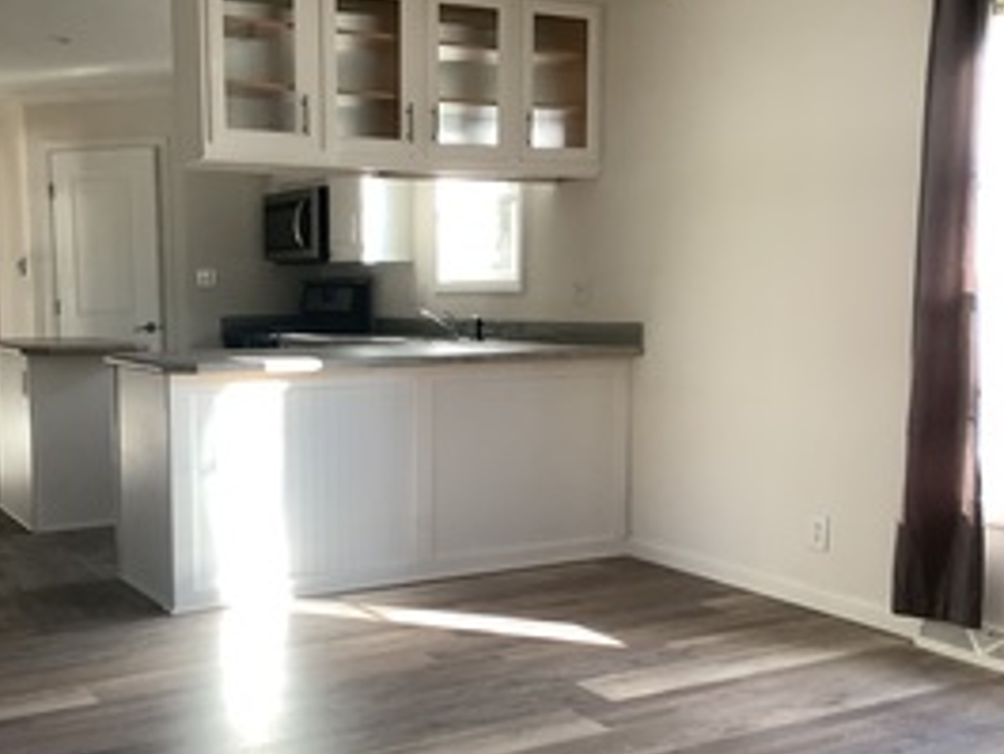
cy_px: 422
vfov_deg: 35.1
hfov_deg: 45.4
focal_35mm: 41
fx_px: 1190
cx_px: 386
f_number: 2.4
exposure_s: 1/60
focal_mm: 3.3
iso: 80
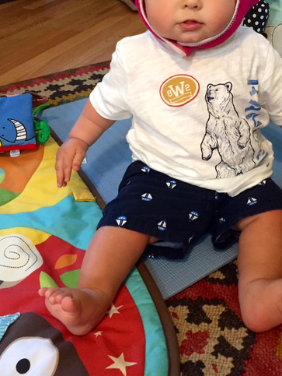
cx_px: 179
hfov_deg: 34.2
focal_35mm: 42
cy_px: 145
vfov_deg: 44.5
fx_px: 456
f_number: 2.2
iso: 250
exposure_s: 1/20
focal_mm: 4.15
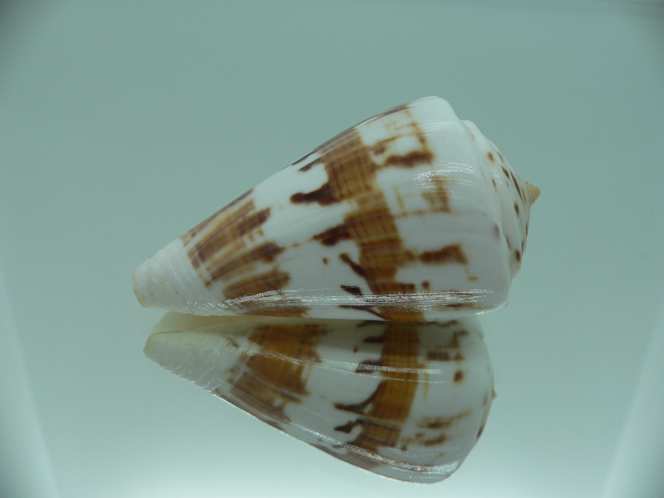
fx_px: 671
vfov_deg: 40.7
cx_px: 332
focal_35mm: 35
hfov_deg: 52.6
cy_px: 249
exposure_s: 1/80
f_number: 2.8
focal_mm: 4.6
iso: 80
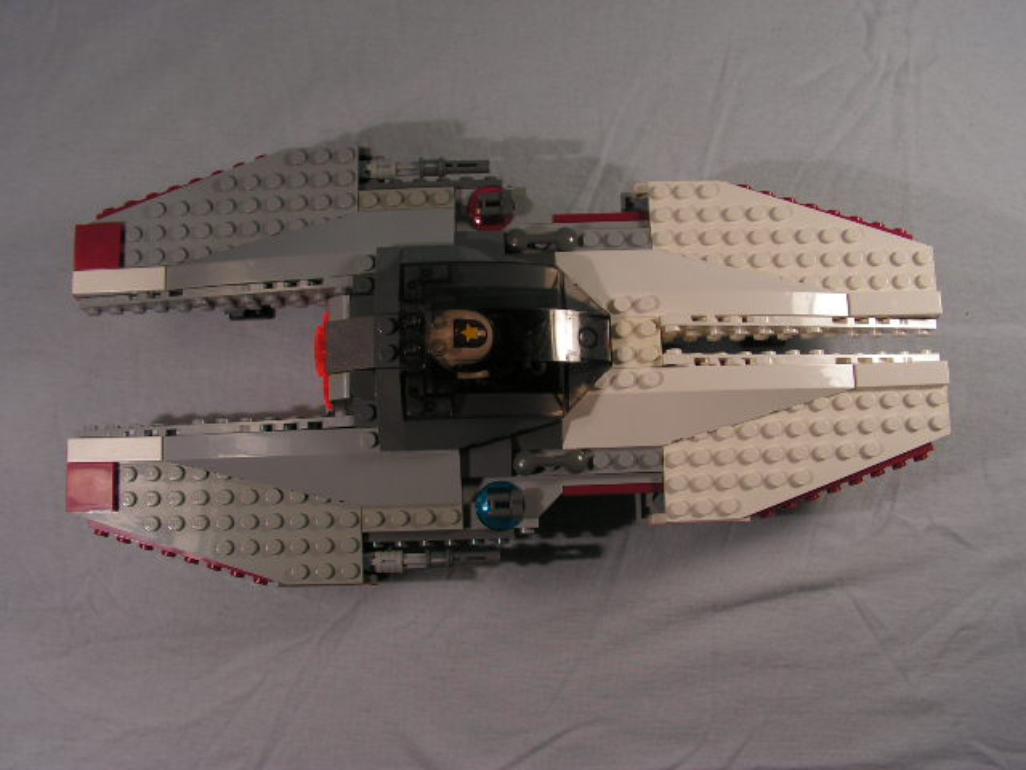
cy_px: 385
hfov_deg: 51.4
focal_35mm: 36
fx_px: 1067
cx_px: 513
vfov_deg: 39.7
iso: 64
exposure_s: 1/60
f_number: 3.2
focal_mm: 6
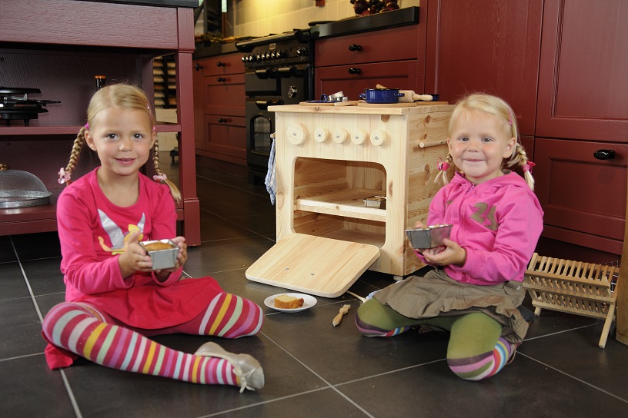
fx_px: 628
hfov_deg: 53.1
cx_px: 314
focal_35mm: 36
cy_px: 209
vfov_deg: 36.9
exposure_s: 1/60
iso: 320
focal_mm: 24
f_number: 2.8
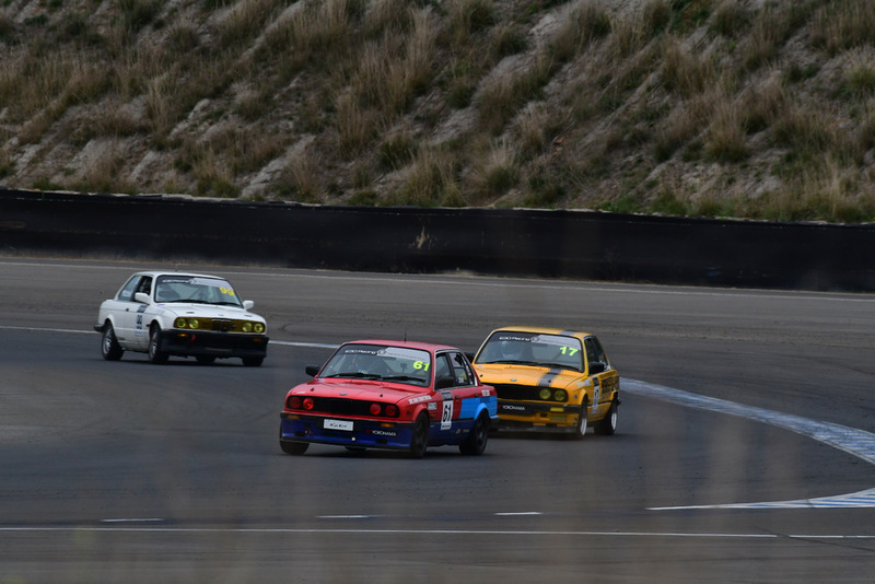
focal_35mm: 750
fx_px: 18235
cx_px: 438
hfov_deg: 2.7
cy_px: 292
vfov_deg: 1.8
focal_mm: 500
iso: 640
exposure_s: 1/640
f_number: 11
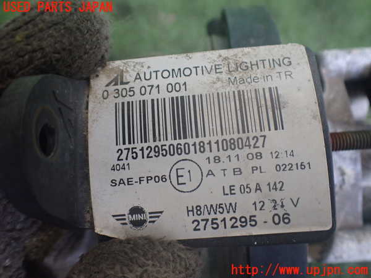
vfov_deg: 46.8
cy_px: 139
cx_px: 186
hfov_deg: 60.0
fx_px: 322
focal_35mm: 30
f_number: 2.3
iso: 500
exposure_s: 1/125
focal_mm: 5.4
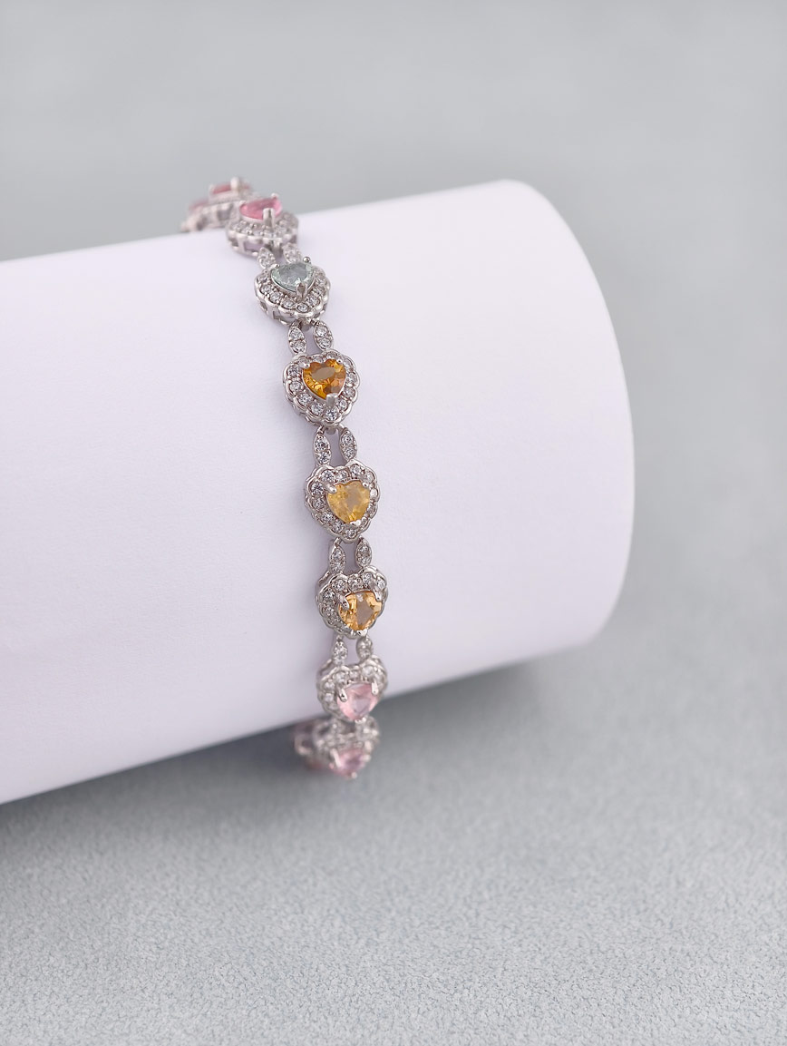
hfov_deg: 17.4
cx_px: 394
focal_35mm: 85
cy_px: 523
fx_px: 2570
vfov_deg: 23.0
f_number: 2.67
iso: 125
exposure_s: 1/160
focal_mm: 22.48
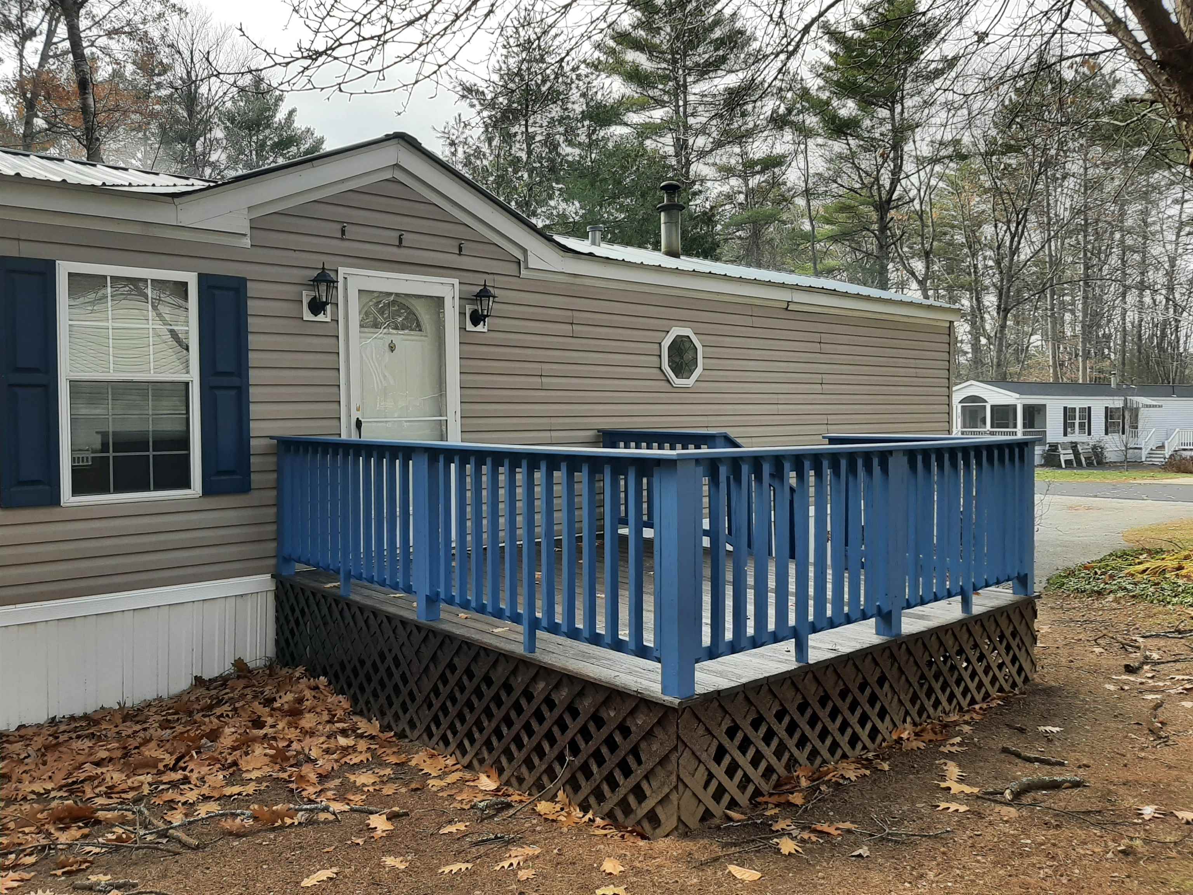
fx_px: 896
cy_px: 448
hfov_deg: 67.3
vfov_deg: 53.1
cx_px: 596
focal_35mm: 26
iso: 40
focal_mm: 3.93
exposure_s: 1/435
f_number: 1.7
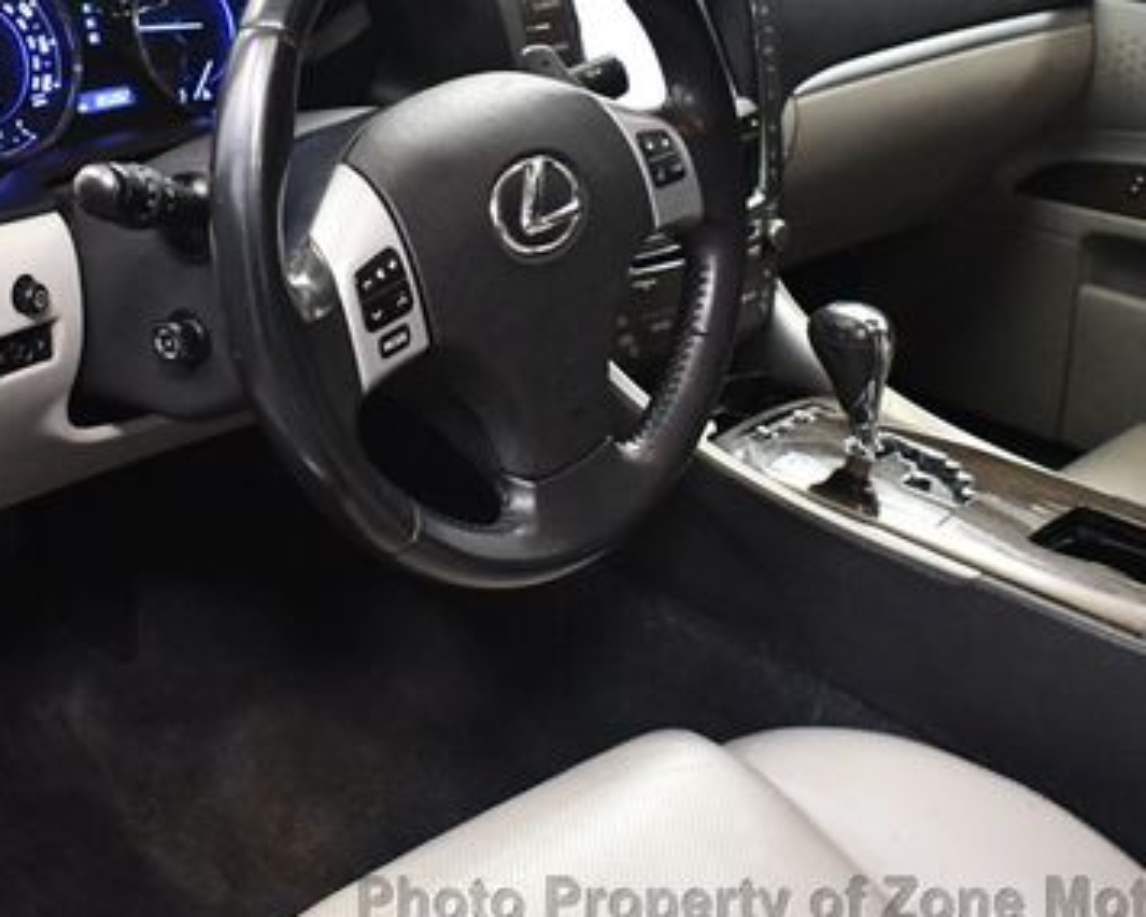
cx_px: 320
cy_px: 274
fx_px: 2069
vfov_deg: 24.8
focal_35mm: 61
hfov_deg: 30.6
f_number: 3.5
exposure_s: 1/80
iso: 3200
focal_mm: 18
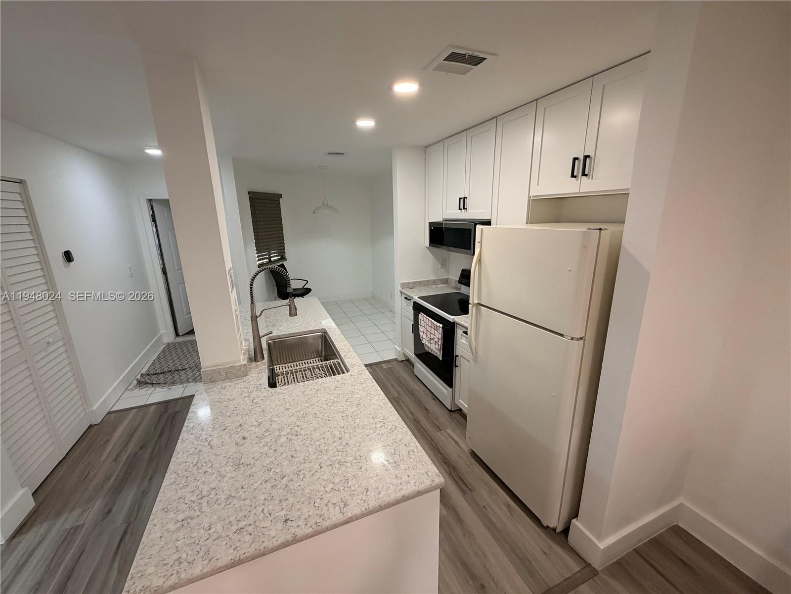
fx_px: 320
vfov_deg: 85.7
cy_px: 297
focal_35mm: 14
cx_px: 396
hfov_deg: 102.1
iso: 250
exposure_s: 1/120
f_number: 2.2
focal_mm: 2.22
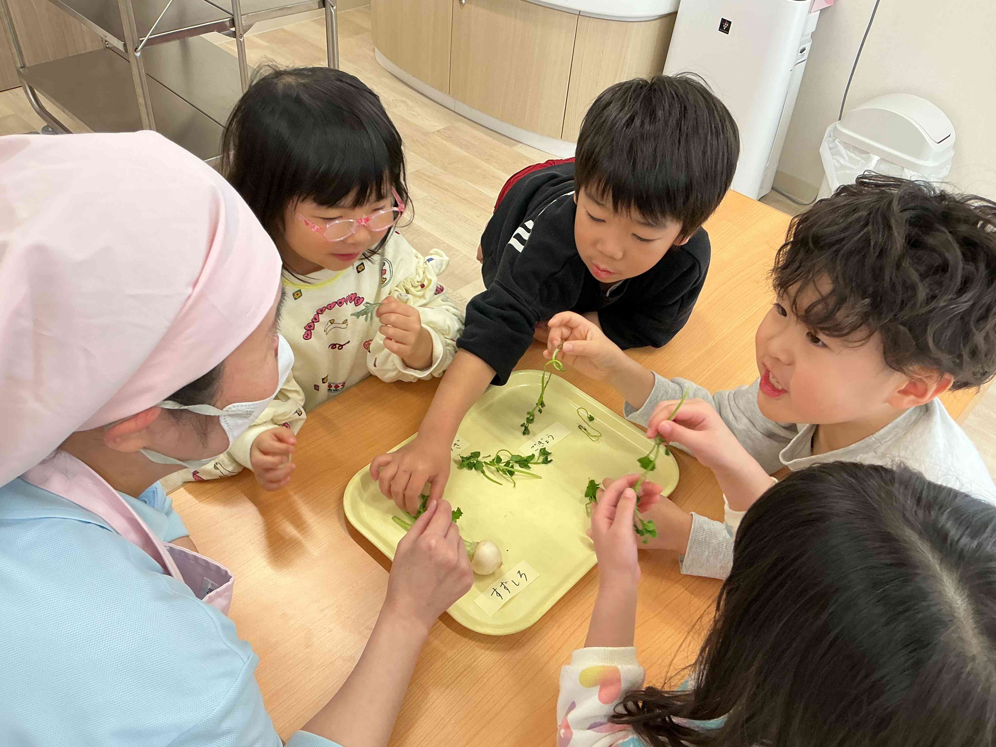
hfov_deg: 61.7
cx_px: 498
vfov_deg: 48.2
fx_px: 834
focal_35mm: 29
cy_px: 374
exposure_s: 1/120
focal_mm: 3
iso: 64
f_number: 1.8
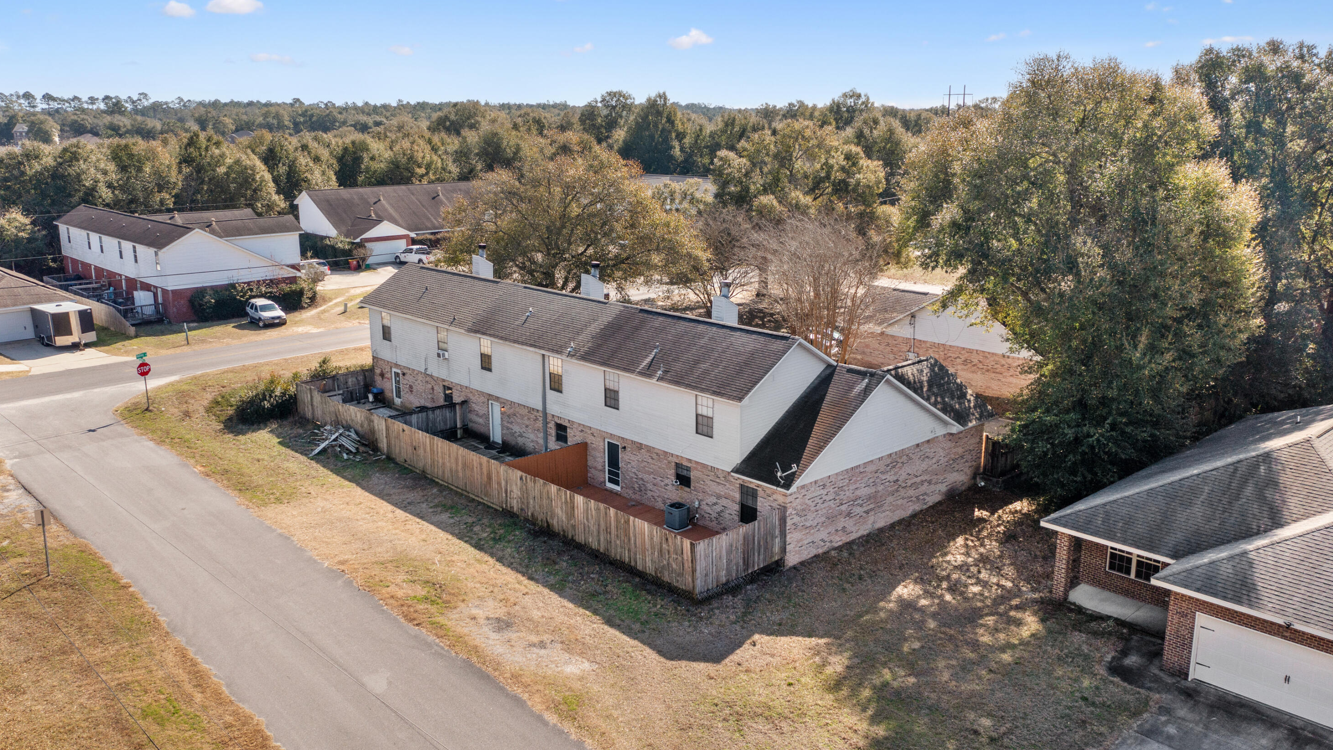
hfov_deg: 64.3
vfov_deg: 38.9
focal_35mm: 30
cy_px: 375
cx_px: 657
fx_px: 1060
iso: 100
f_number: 4
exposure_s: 1/50
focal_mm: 10.26
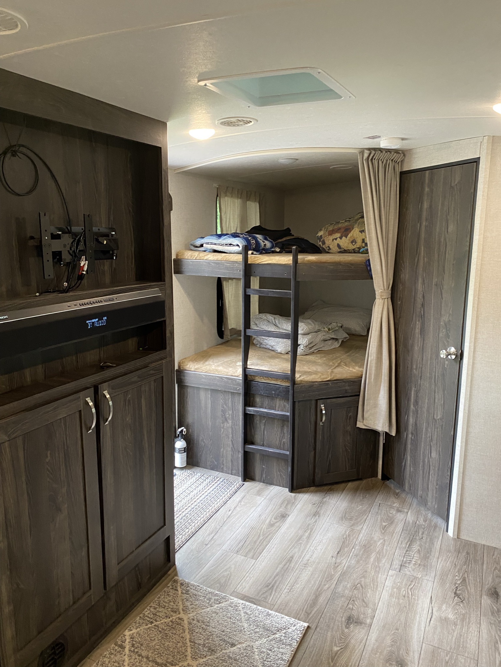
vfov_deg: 67.3
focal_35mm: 26
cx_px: 250
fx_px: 502
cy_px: 334
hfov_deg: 53.1
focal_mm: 4.25
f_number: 1.8
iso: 250
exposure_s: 1/60
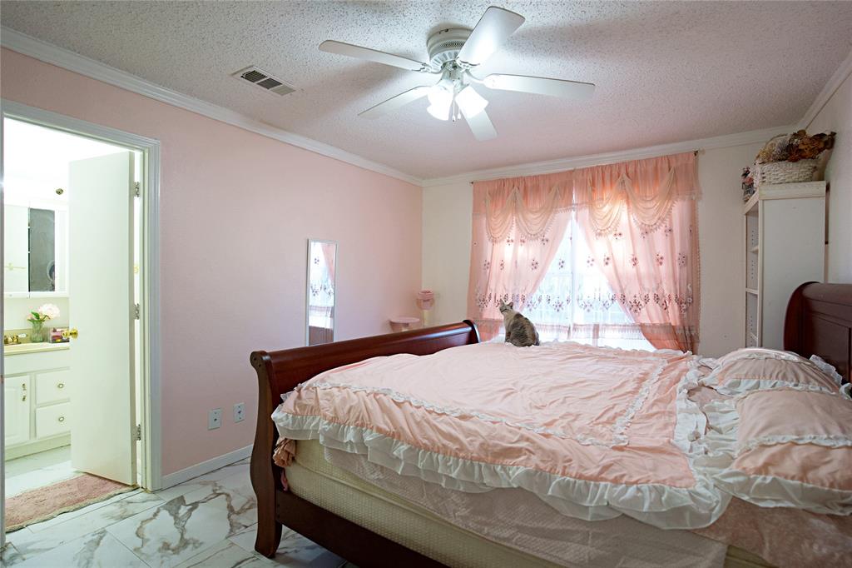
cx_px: 426
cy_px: 284
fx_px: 402
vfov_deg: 70.4
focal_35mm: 17
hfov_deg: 93.3
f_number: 4
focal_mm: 17
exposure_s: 1/160
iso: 1000
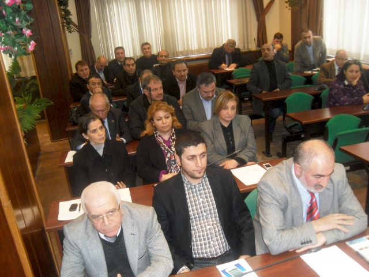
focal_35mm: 34
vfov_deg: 41.8
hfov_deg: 54.0
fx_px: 362
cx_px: 184
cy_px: 138
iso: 200
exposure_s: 1/45
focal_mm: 6
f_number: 2.8
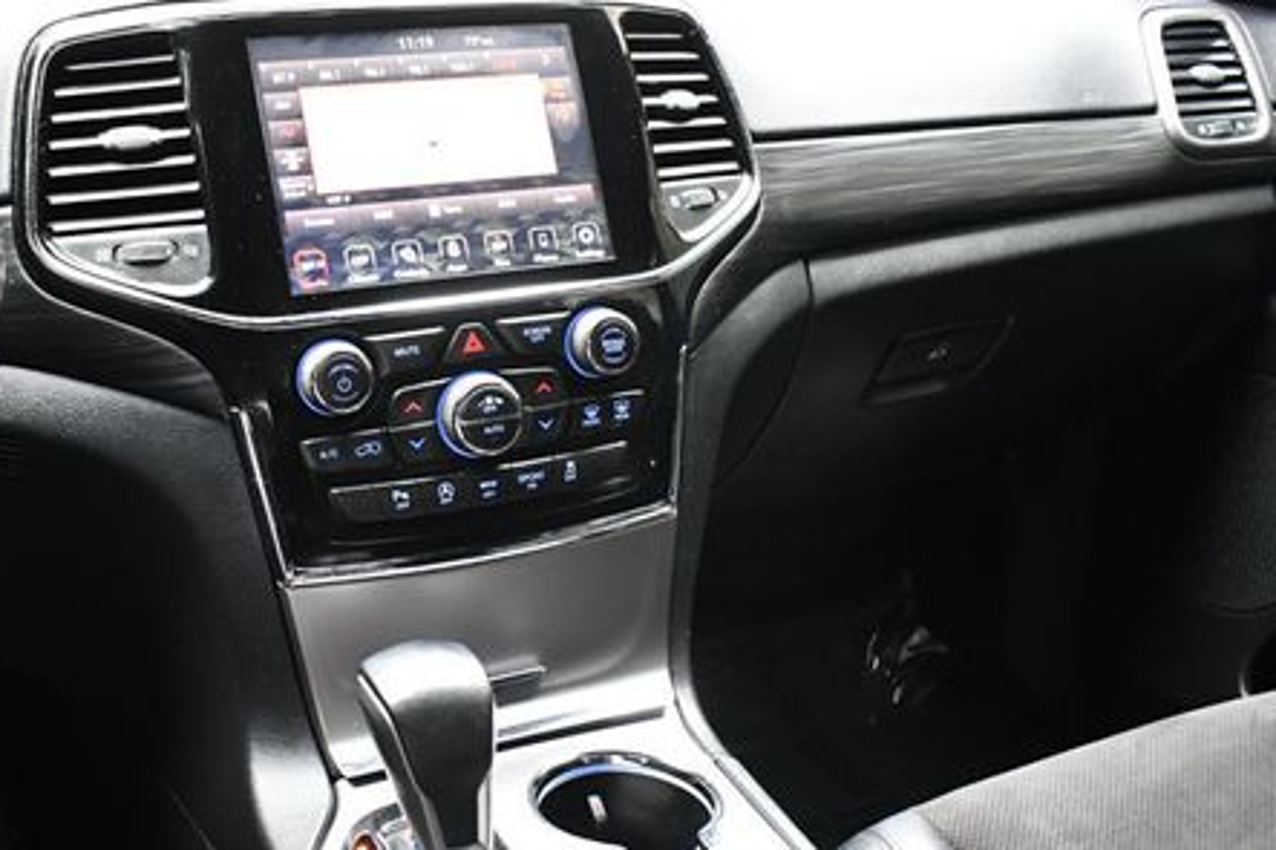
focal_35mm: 39
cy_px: 498
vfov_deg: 34.1
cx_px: 562
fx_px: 1382
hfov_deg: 49.5
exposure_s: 1/80
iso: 3200
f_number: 3.5
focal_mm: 18
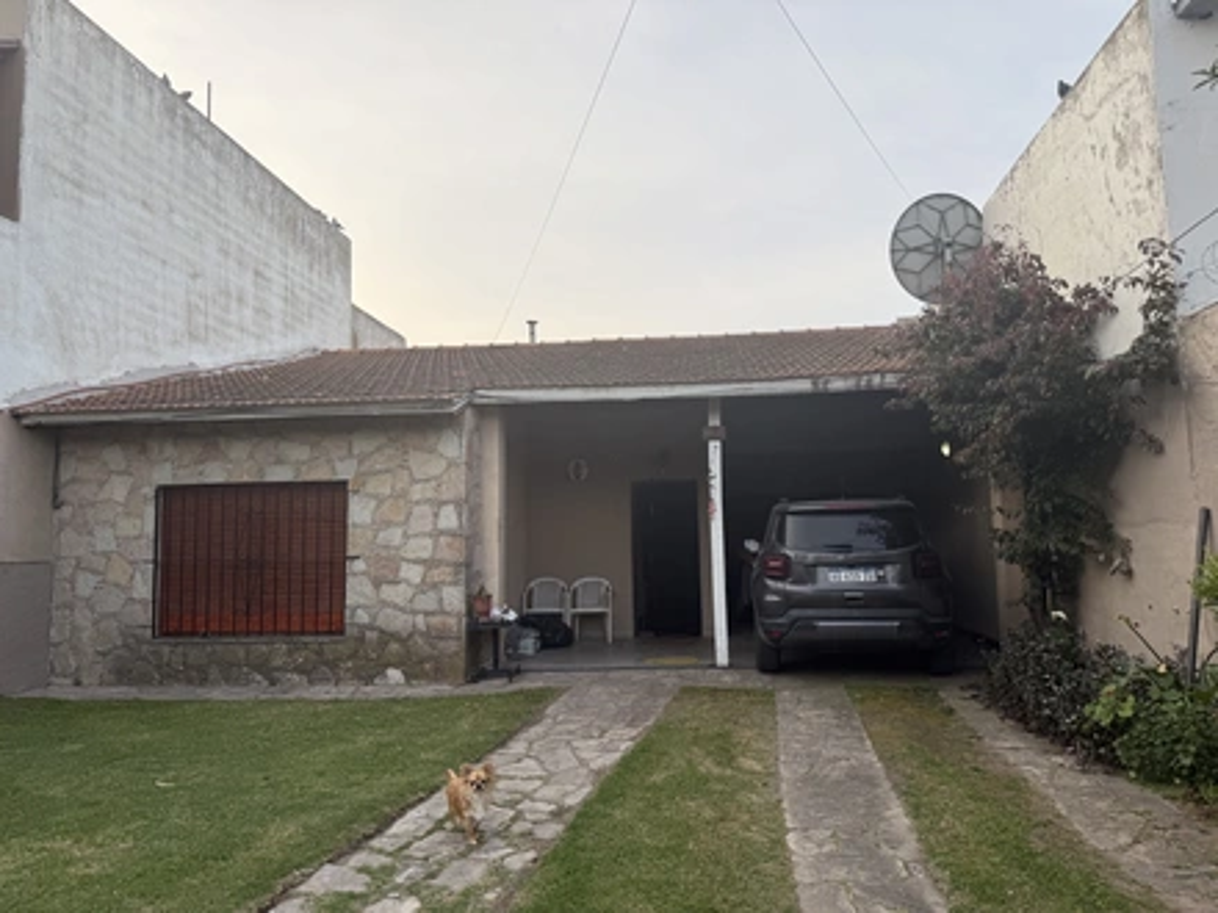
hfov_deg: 71.6
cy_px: 456
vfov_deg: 56.8
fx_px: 844
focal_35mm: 24
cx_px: 609
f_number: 1.78
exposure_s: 1/370
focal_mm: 6.76
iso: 80
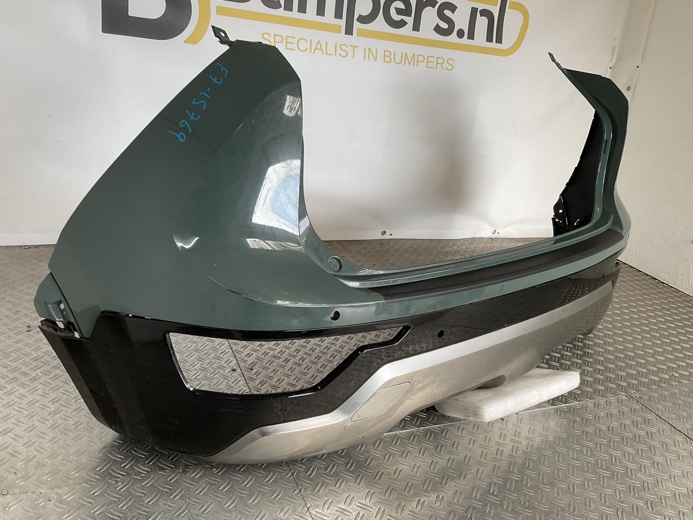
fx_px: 581
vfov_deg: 48.2
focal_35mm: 29
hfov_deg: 61.7
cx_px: 346
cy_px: 260
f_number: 1.8
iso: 25
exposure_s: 1/100
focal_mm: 3
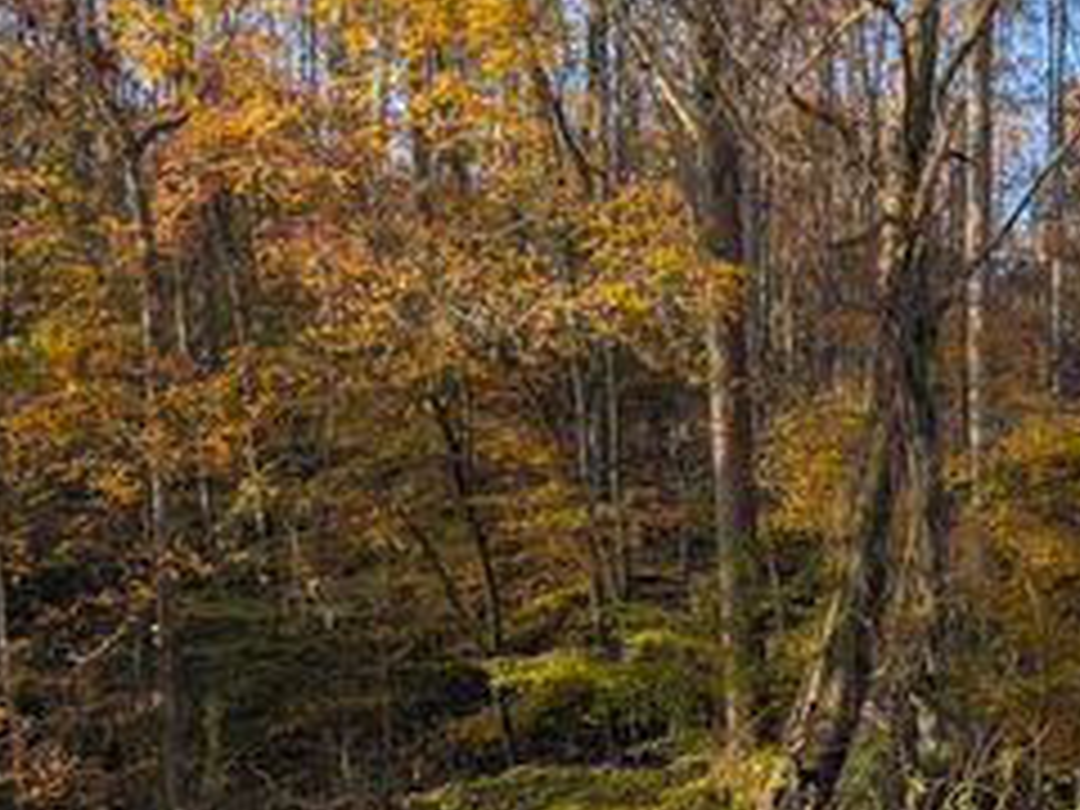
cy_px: 760
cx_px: 1066
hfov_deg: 34.9
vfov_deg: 27.8
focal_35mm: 50
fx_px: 1560
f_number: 1.68
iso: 20
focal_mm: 6.9
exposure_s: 1/232
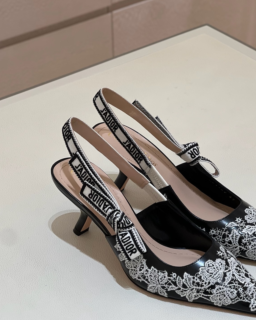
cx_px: 153
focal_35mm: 108
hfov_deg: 14.3
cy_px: 183
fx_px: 1023
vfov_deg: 17.8
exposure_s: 1/98
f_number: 2.8
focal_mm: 9
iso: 64
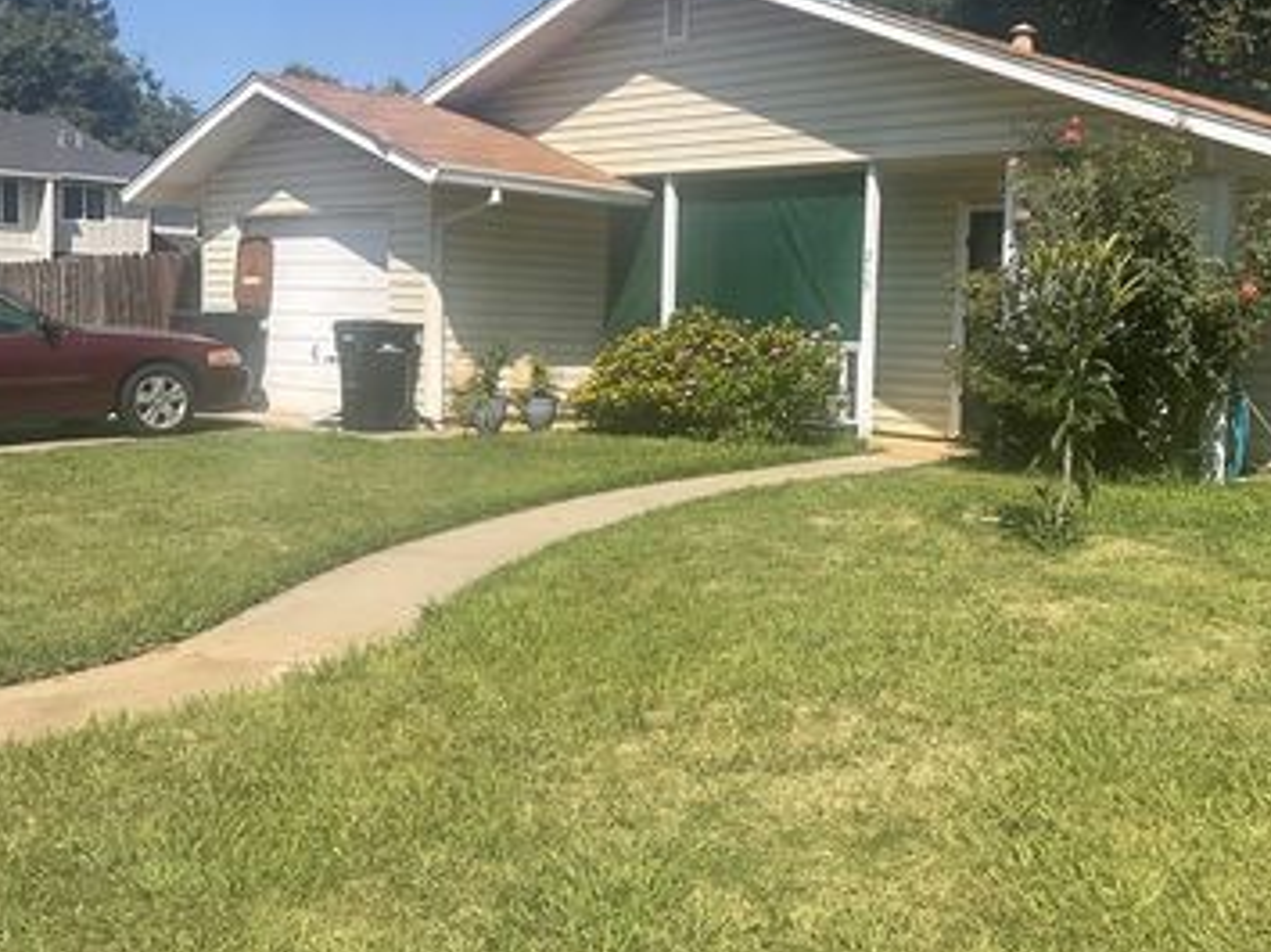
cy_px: 444
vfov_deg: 35.1
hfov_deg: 45.4
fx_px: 1504
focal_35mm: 41
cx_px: 804
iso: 16
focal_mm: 3
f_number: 1.8
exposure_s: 1/1730
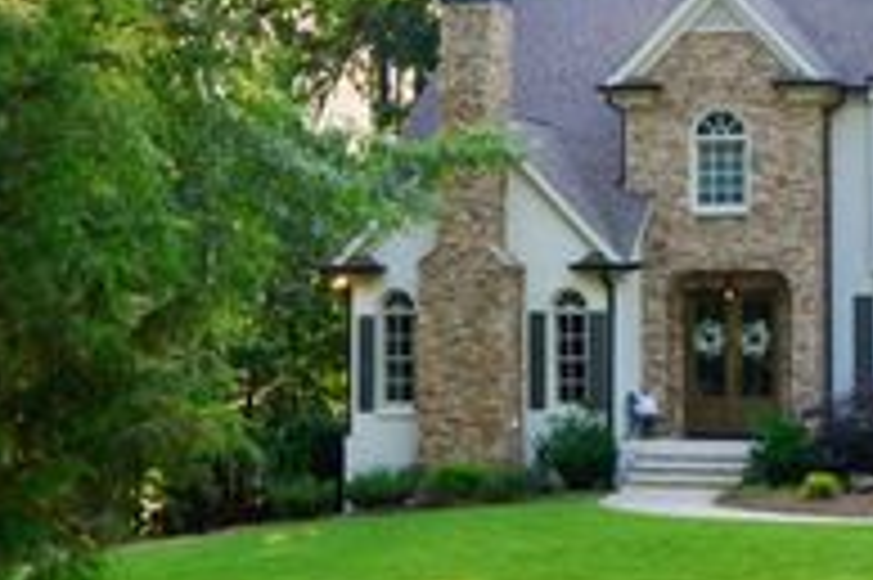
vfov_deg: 15.7
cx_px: 860
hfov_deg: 23.0
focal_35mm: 85
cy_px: -13
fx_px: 2059
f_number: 5.6
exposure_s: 1/125
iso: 200
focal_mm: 22
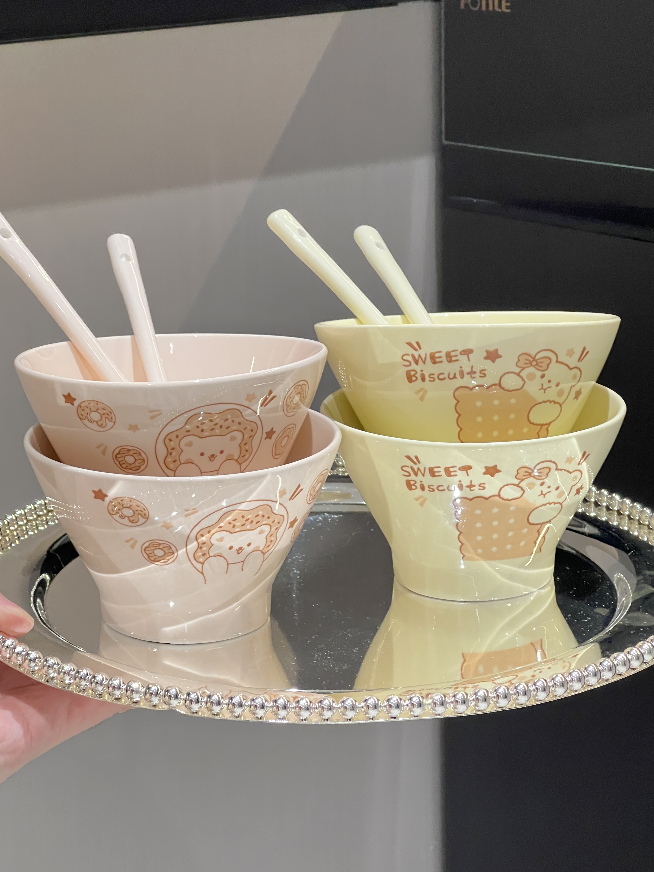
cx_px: 327
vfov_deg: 25.3
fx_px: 1940
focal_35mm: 77
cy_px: 436
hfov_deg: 19.1
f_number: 2.8
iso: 500
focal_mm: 9
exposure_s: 1/50
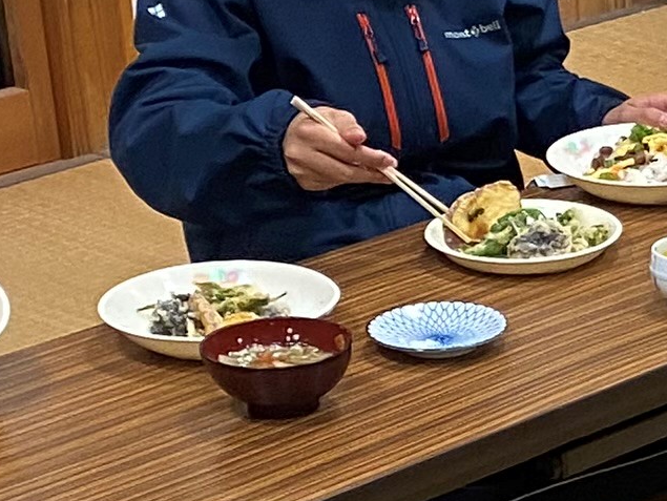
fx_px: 3181
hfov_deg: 10.5
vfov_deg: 8.9
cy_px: 604
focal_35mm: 165
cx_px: 1541
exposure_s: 1/60
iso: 80
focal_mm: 4.25
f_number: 1.8
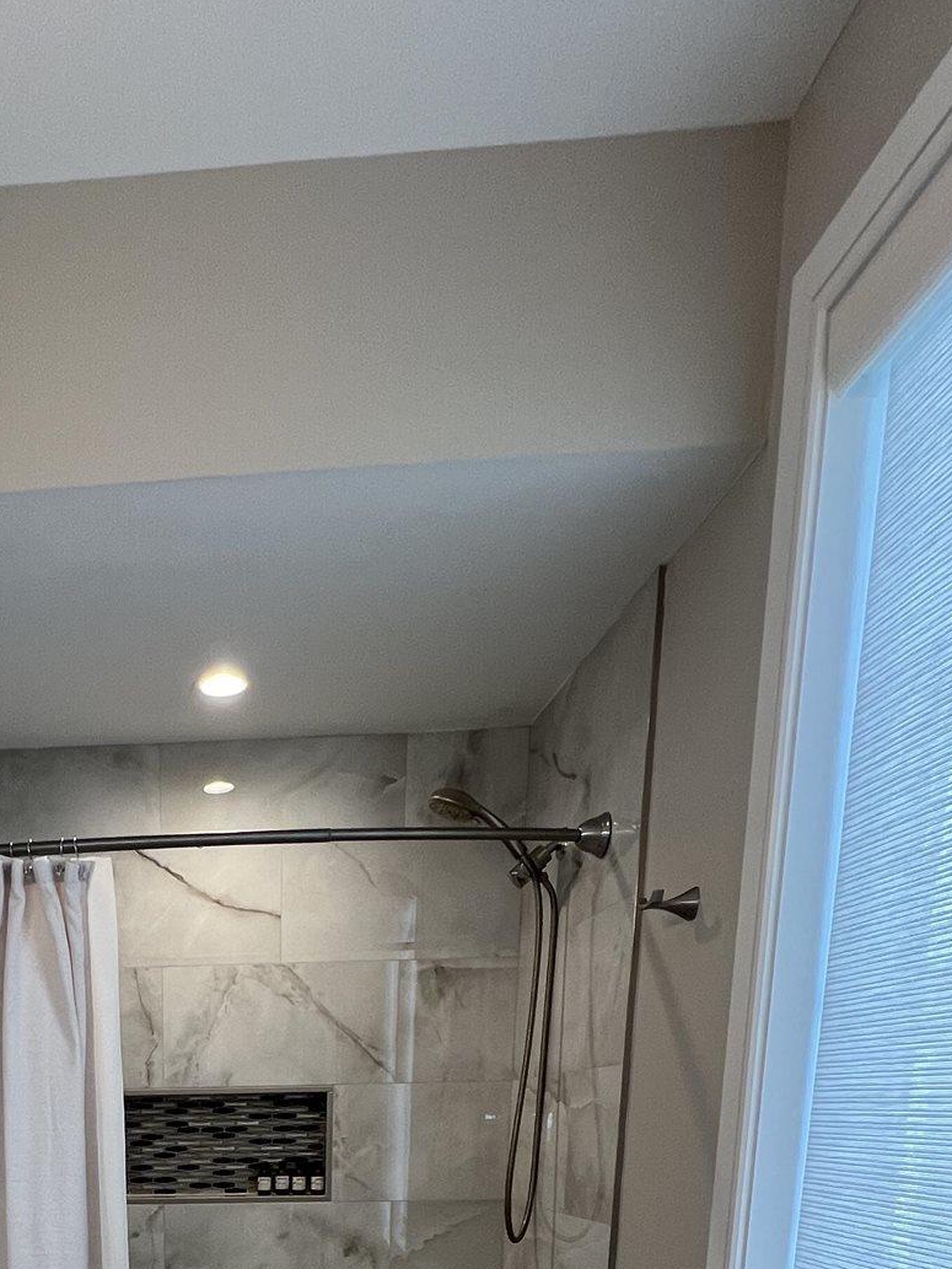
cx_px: 123
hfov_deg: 44.5
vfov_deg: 46.4
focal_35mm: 29
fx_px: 1063
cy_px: 1382
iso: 125
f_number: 1.8
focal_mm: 1.57
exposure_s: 1/120
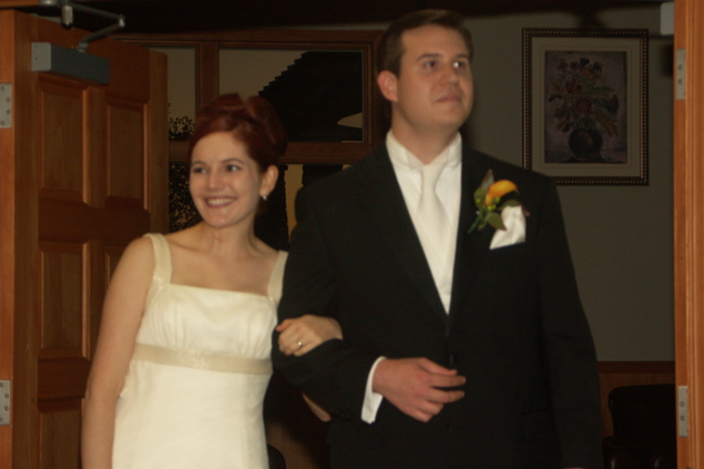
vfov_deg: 12.8
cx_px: 354
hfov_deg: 19.1
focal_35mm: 107
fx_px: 2092
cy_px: 236
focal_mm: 26.03
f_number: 3.5
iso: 200
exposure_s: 1/100
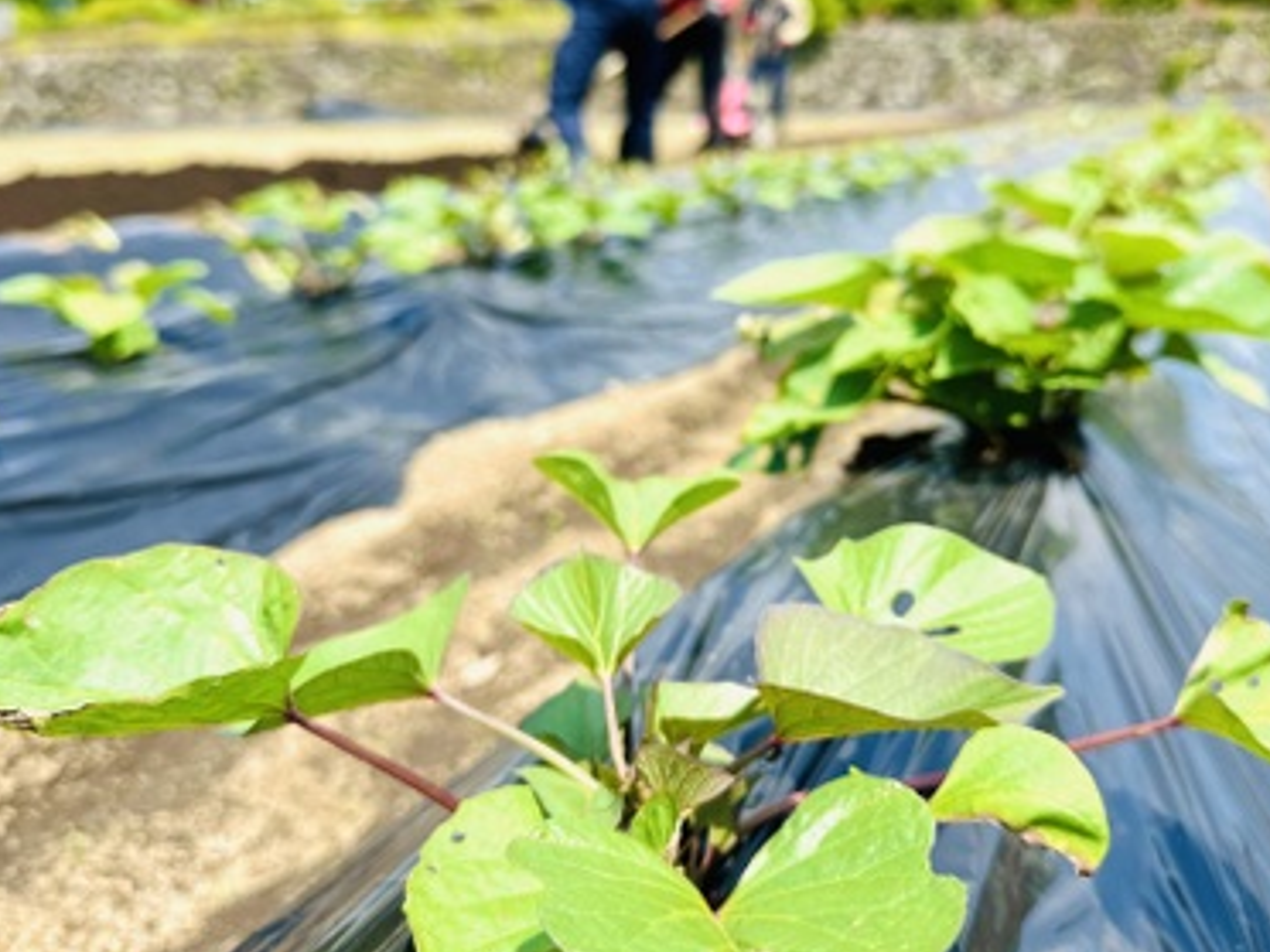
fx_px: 1137
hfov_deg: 58.3
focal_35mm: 31
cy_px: 389
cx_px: 686
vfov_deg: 45.2
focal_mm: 6.86
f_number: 1.78
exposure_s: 1/2070
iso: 80
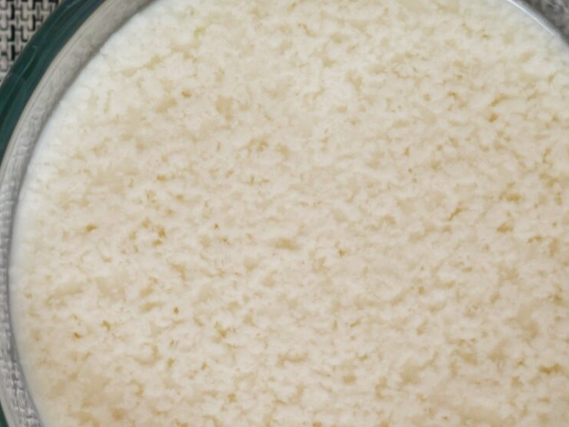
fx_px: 1923
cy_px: 289
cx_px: 183
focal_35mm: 117
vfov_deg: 12.6
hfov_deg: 16.8
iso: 800
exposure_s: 1/50
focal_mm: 42
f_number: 8
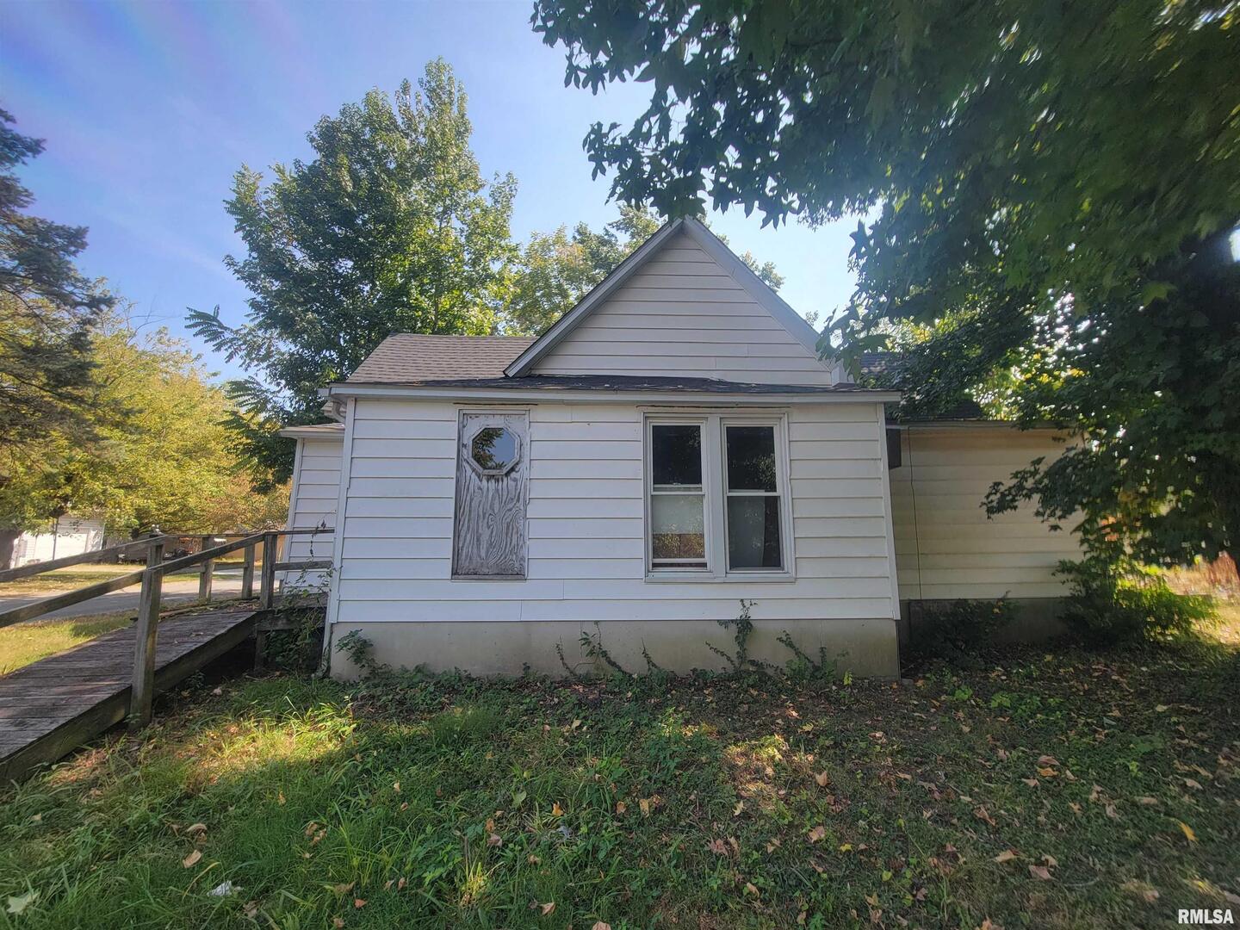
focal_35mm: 13
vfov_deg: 89.9
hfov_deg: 106.2
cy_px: 465
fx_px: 466
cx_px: 620
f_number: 2.2
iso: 50
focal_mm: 2.2
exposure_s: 1/458
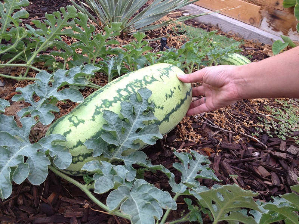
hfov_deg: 52.6
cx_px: 150
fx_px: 302
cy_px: 112
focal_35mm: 35
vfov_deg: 40.7
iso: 80
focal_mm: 4.28
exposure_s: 1/120
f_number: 2.4
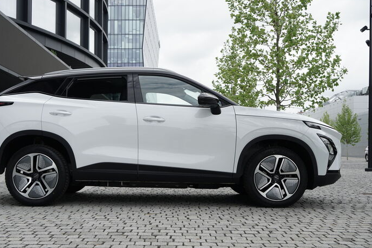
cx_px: 164
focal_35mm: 42
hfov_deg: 46.3
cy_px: 146
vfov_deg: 31.8
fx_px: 434
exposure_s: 1/200
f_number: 5.6
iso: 100
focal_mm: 35
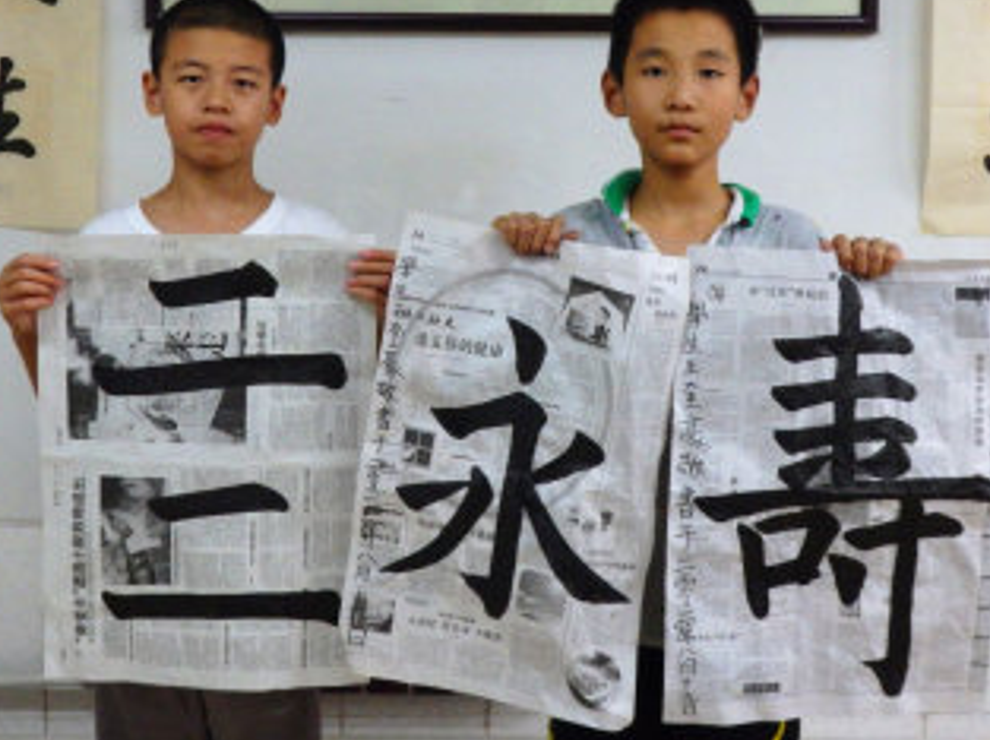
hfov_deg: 33.3
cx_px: 525
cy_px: 207
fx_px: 1657
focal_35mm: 58
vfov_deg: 25.0
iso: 500
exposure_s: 1/60
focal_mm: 6.6
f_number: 3.6
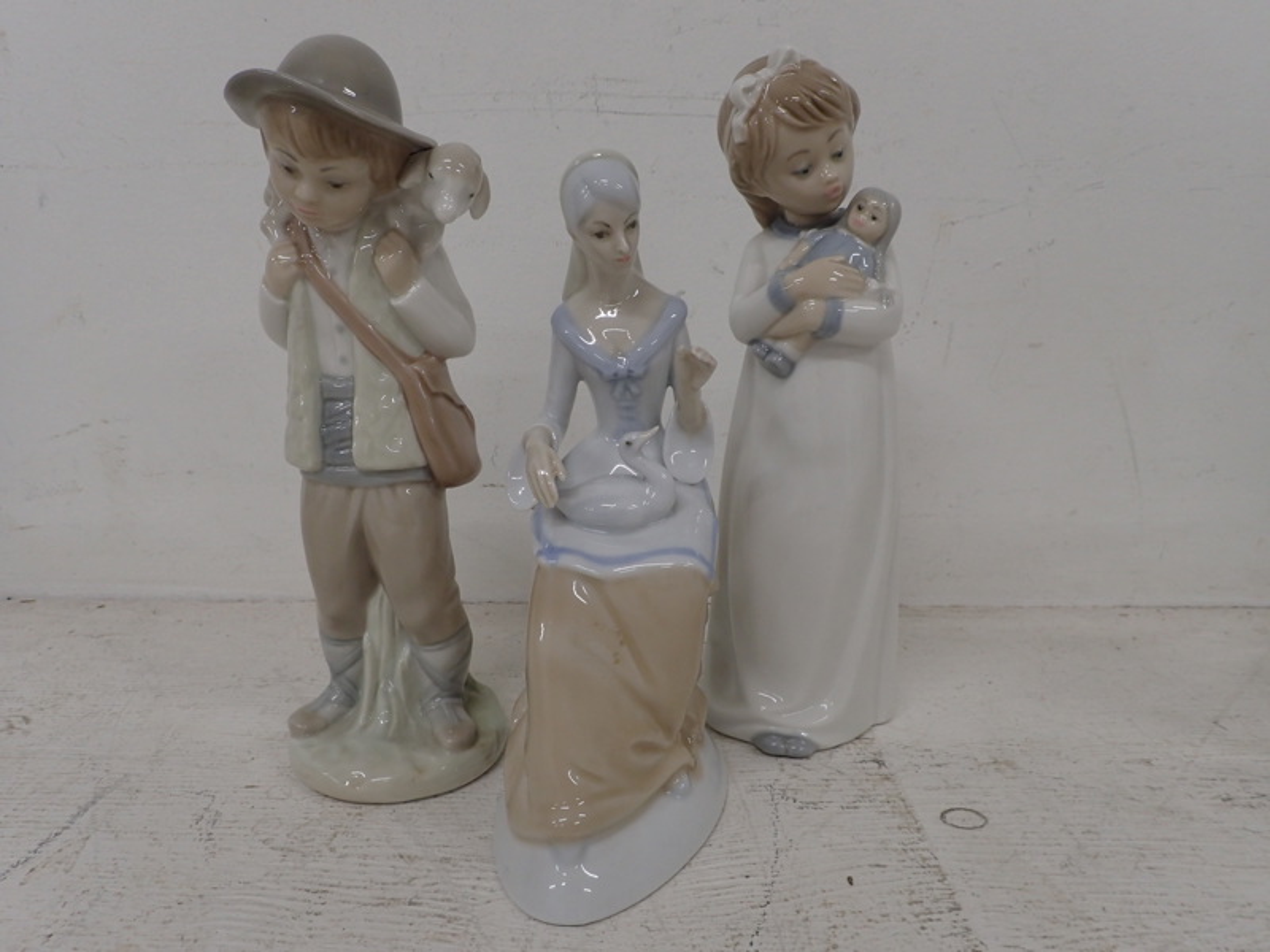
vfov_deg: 54.9
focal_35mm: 25
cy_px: 476
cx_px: 635
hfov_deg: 69.4
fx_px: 917
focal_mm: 4.5
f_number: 2.8
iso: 125
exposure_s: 1/60
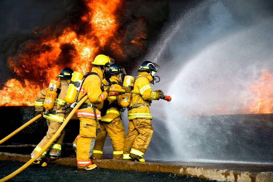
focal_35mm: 105
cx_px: 136
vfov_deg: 13.0
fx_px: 796
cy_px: 91
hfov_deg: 19.5
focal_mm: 70
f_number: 4.5
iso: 200
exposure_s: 1/800
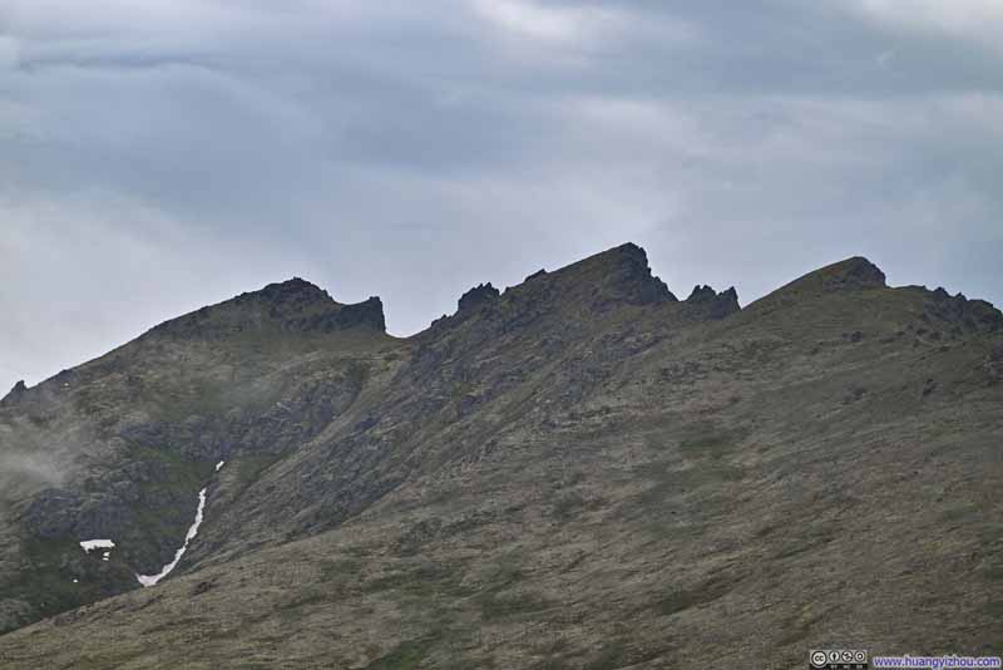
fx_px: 3344
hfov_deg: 17.1
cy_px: 335
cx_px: 502
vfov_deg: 11.4
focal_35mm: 120
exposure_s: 1/800
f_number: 6.3
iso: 100
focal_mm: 120
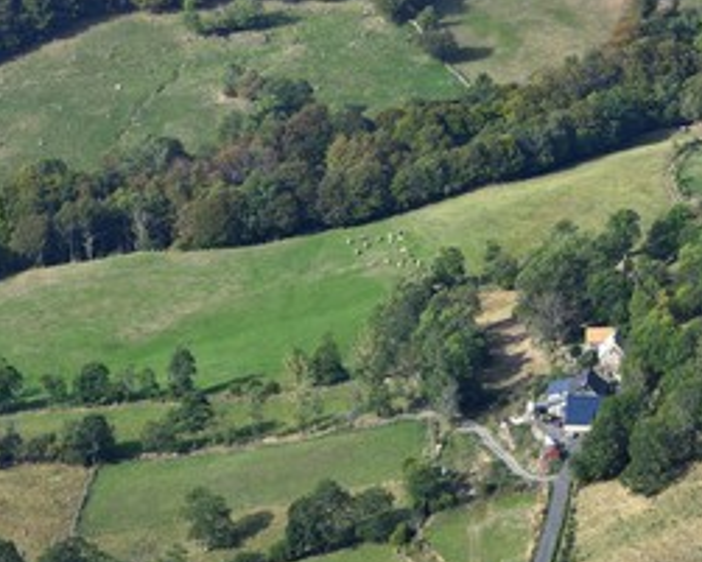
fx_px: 5383
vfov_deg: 6.0
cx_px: 313
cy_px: 369
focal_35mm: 259
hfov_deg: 7.5
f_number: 9
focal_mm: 165
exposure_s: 1/200
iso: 200
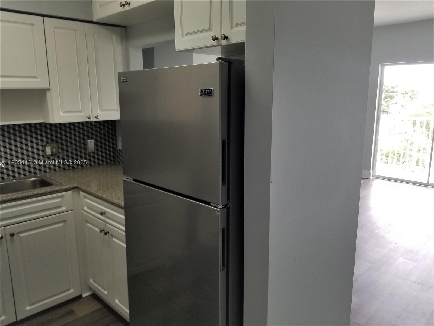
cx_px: 217
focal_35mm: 26
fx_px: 326
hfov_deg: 67.3
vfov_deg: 53.1
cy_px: 163
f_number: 1.7
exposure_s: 1/60
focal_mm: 4.3
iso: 80
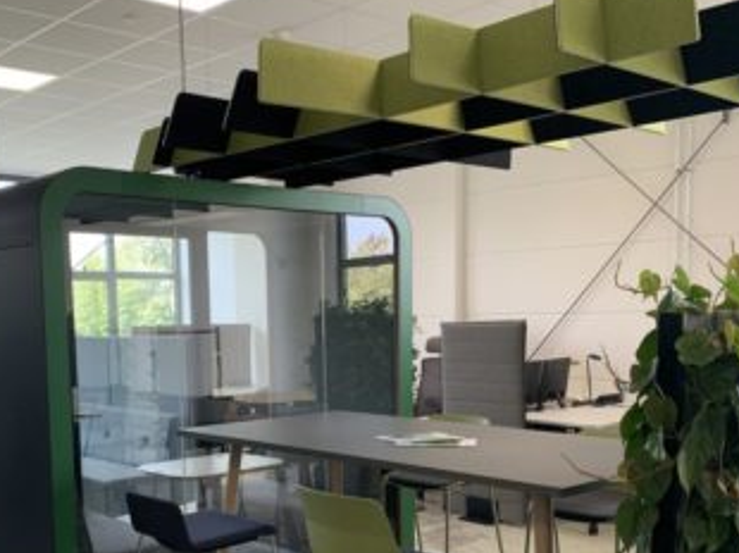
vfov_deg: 33.7
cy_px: 411
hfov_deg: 44.6
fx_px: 896
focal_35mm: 42
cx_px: 298
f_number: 1.8
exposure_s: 1/102
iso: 100
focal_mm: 4.25
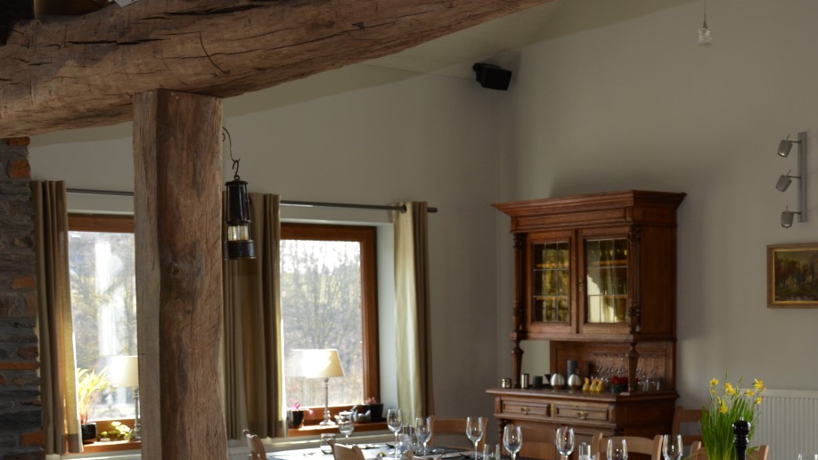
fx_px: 1323
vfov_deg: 19.3
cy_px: 440
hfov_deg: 33.8
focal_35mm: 61
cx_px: 589
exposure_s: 1/125
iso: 250
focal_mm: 22
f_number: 3.8
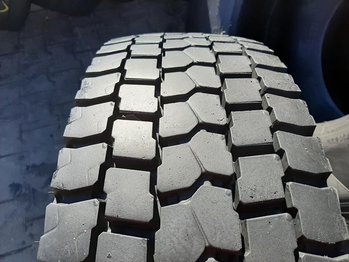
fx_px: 262
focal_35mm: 26
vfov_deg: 53.1
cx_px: 174
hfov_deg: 67.3
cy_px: 131
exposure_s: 1/1441
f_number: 1.7
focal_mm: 3.93
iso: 40
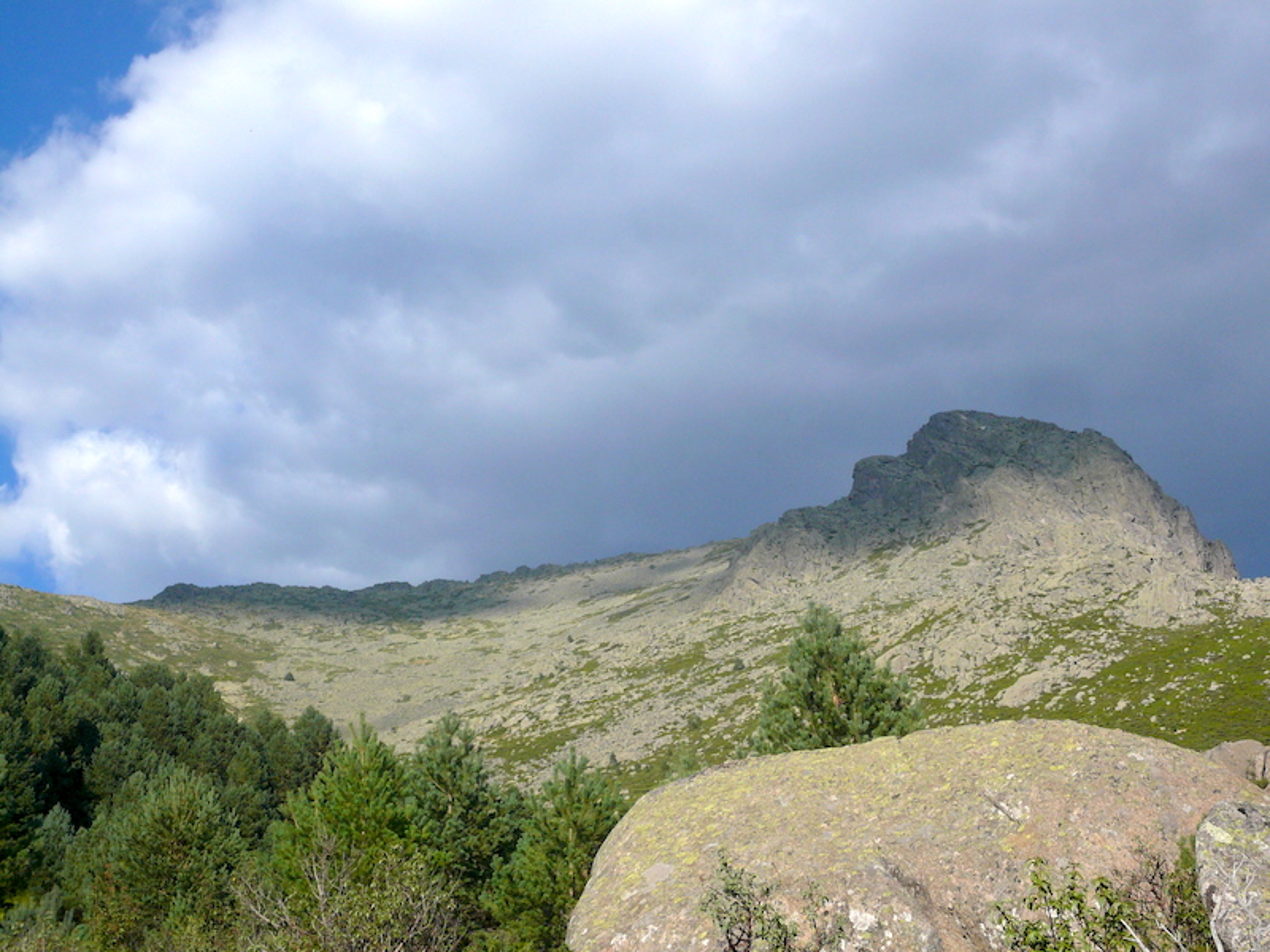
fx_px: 2311
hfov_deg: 30.7
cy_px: 476
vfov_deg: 23.3
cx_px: 635
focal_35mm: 63
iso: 100
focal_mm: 10.3
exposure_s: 1/800
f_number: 4.1
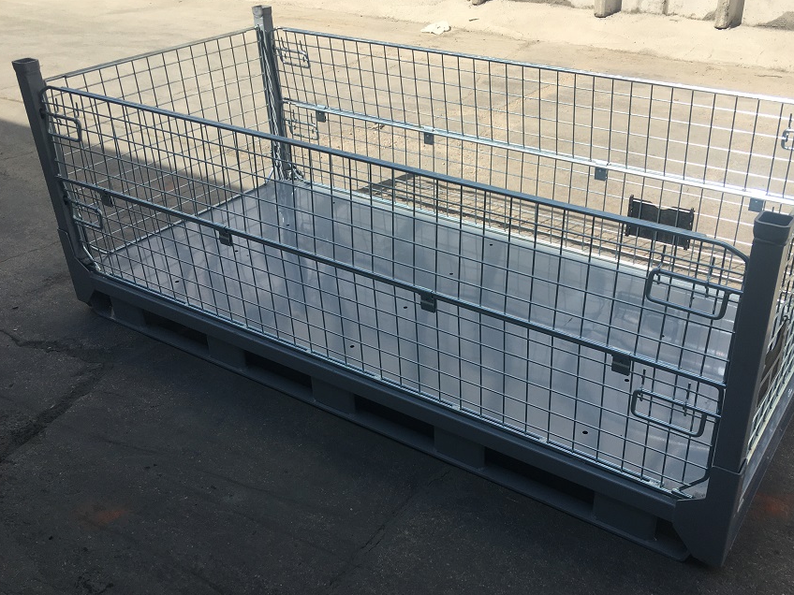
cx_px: 458
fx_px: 803
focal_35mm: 35
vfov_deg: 40.7
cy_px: 316
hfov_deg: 52.4
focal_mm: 4.15
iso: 25
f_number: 2.2
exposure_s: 1/1326
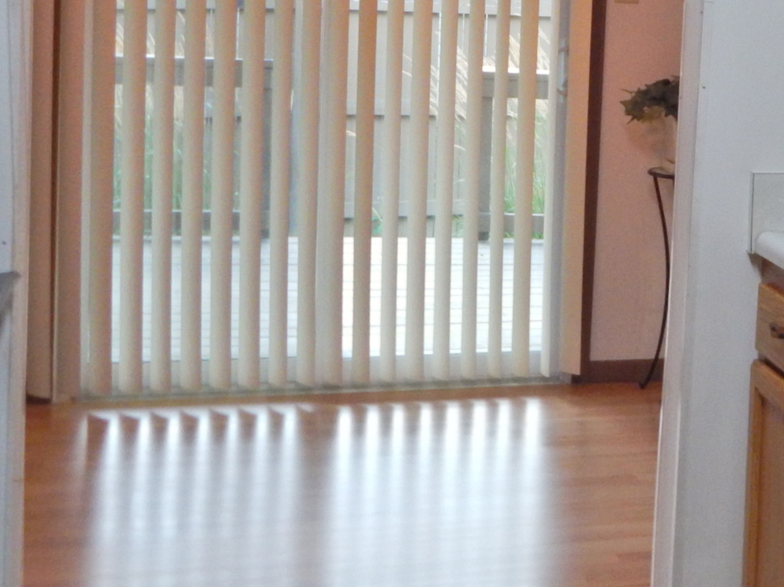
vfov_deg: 21.3
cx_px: 924
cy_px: 104
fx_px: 1540
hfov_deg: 25.8
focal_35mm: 68
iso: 200
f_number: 3
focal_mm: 4
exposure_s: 1/30
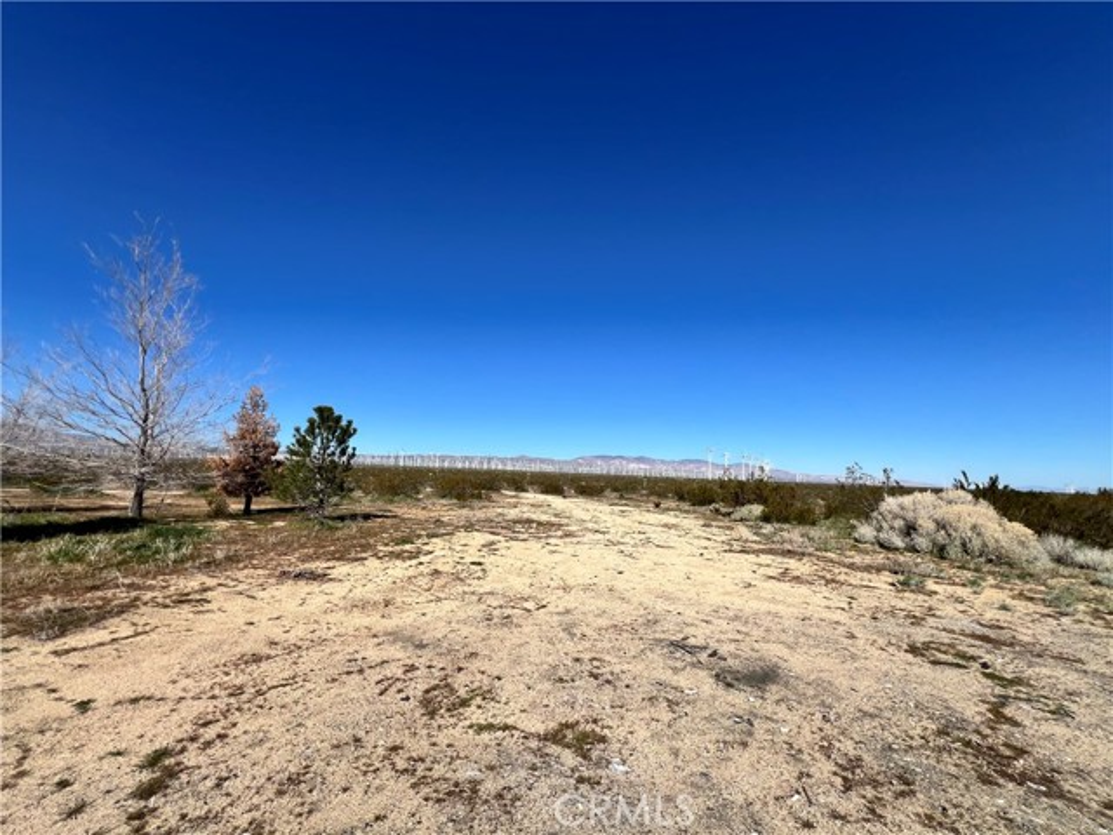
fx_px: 418
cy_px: 418
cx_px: 556
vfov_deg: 89.9
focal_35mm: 13
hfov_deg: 106.2
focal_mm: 1.57
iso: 32
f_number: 1.8
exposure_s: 1/2950
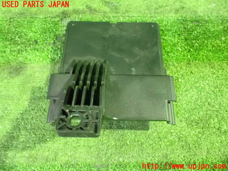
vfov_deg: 46.8
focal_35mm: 30
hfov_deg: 60.0
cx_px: 114
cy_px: 86
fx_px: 198
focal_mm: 5.4
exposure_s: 1/20
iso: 1600
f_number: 2.3
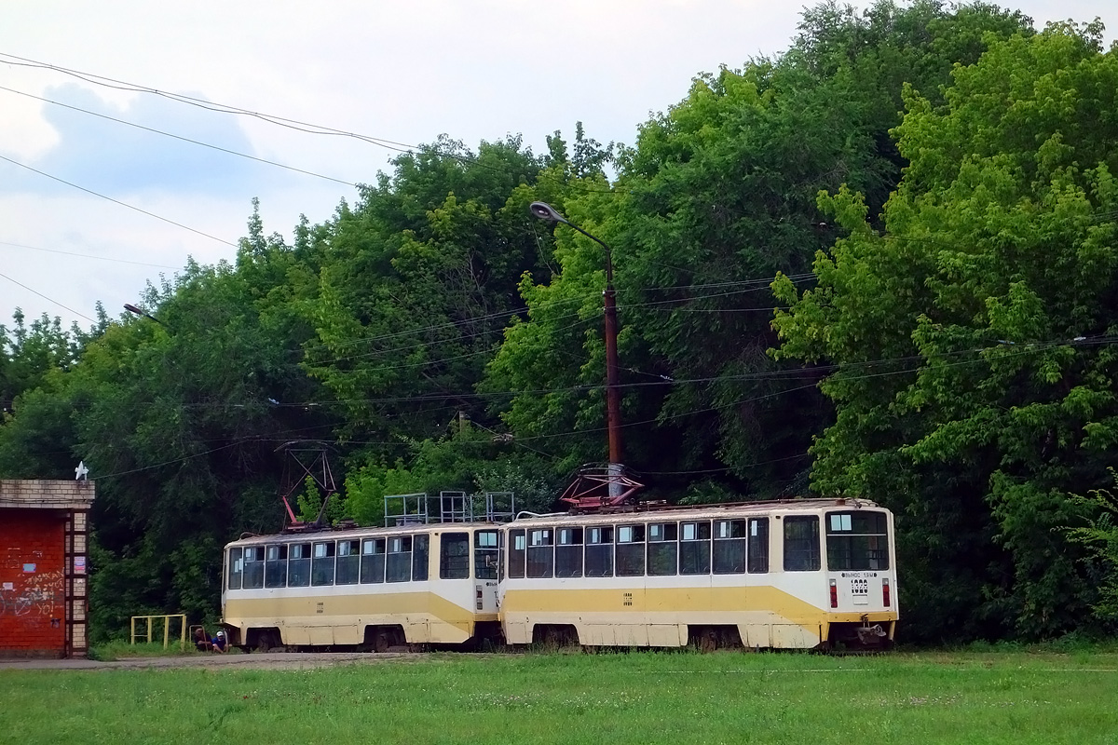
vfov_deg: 13.7
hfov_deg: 20.4
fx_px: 3105
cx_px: 559
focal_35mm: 100
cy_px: 372
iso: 320
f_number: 4.9
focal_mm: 37.1
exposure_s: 1/500
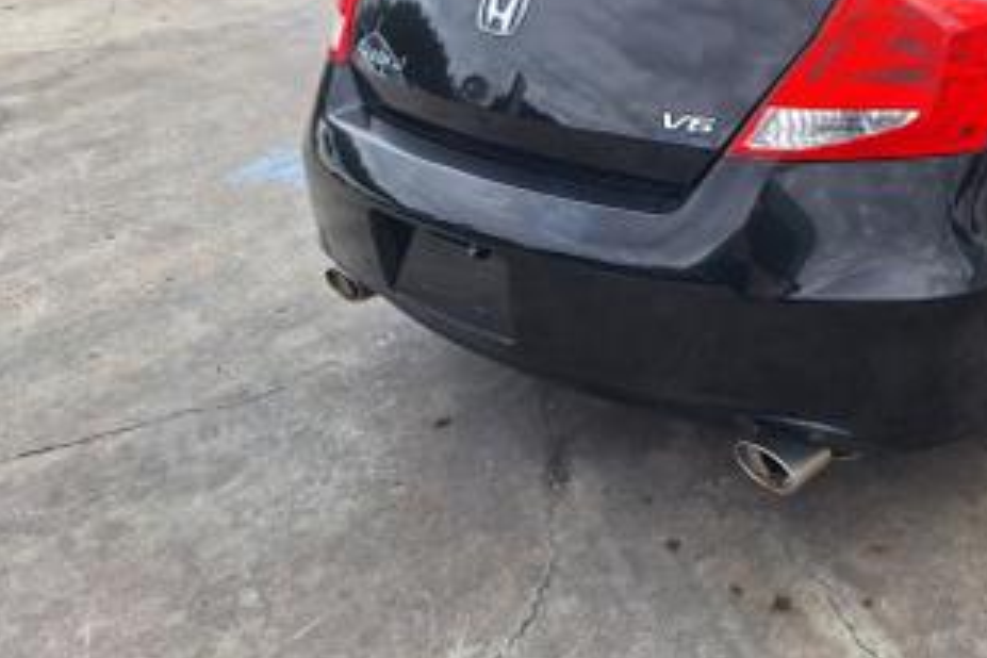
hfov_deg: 46.9
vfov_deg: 32.8
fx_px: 1069
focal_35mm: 39
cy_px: 93
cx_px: 792
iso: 40
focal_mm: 5.54
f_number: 1.8
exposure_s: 1/1314
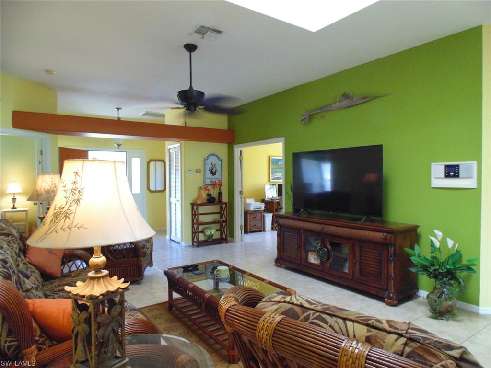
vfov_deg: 61.1
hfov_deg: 76.4
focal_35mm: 22
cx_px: 246
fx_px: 312
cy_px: 184
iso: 400
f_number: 3.1
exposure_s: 1/30
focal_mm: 4
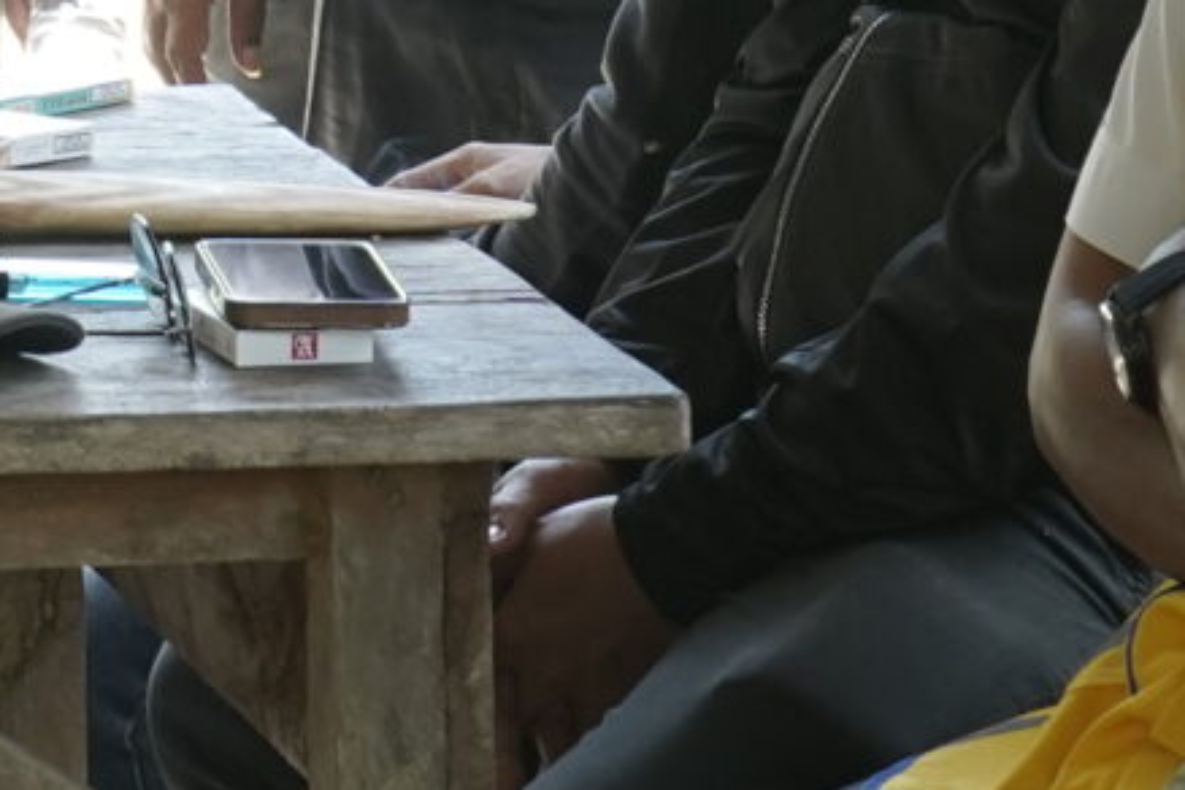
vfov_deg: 5.2
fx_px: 8656
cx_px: -741
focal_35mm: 263
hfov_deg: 7.7
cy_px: -423
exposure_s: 1/50
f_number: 6.3
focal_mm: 45
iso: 1000
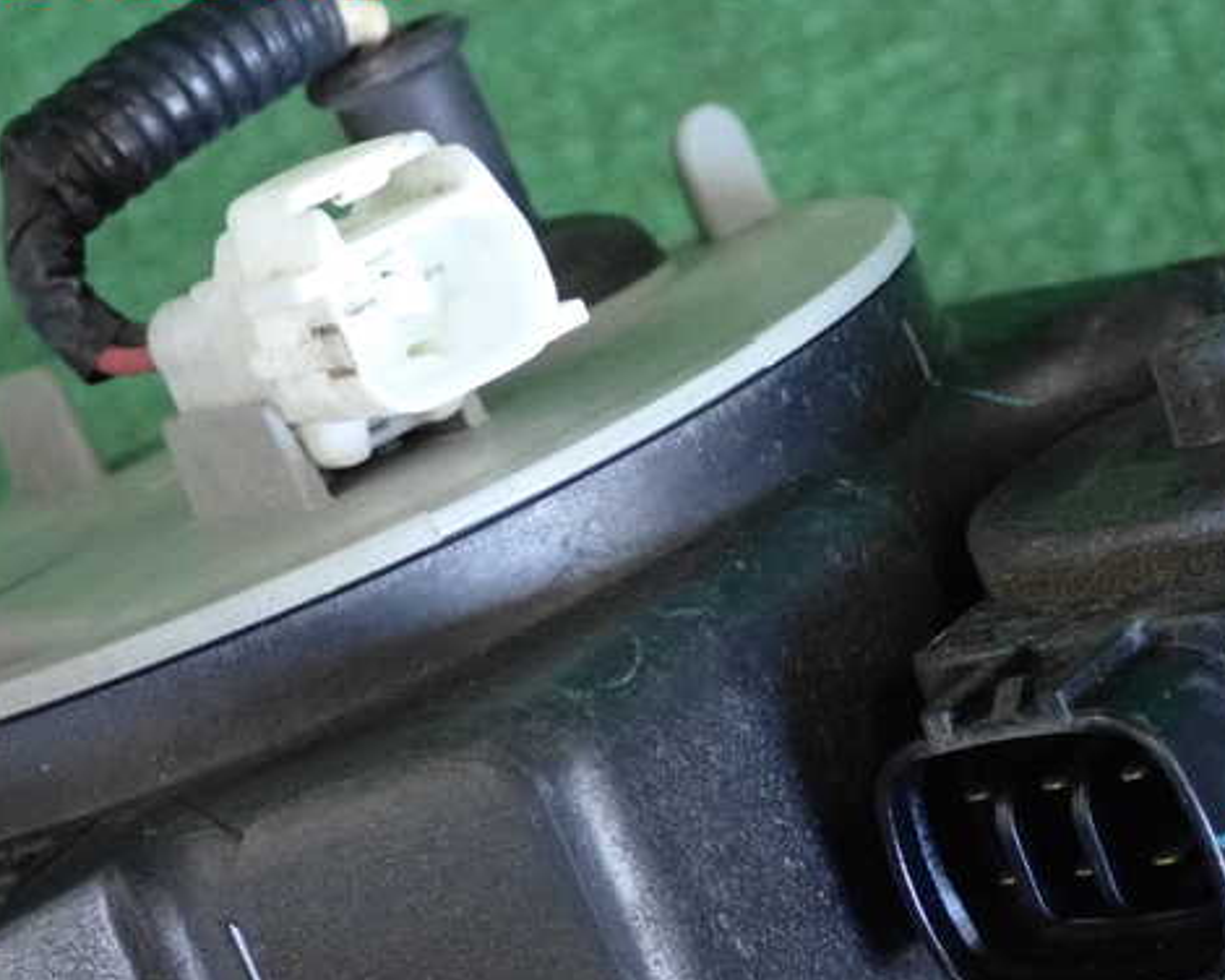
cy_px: 534
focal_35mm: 96
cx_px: 709
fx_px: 3481
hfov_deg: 19.9
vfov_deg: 16.0
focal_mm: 13.65
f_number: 4.1
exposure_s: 1/125
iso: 1600
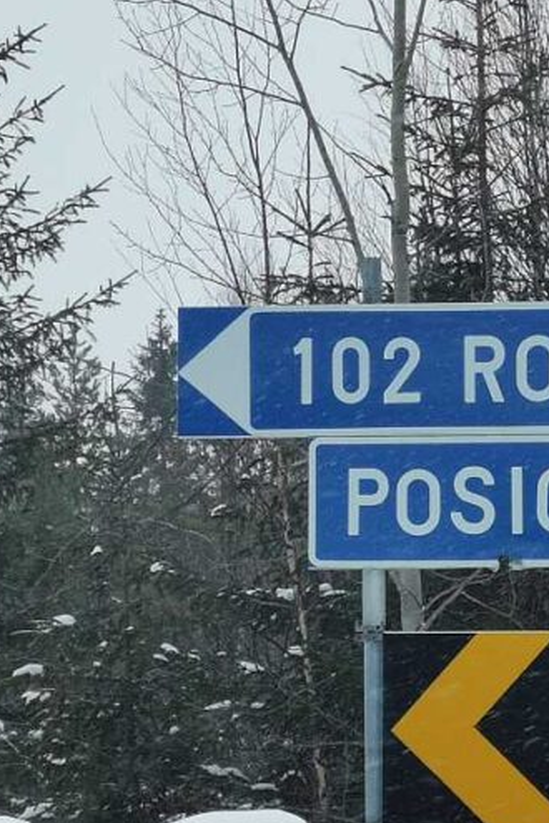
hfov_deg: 6.0
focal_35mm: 230
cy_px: 544
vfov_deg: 8.9
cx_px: 509
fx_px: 5261
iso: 50
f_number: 2.4
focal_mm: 7.48
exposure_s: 1/624
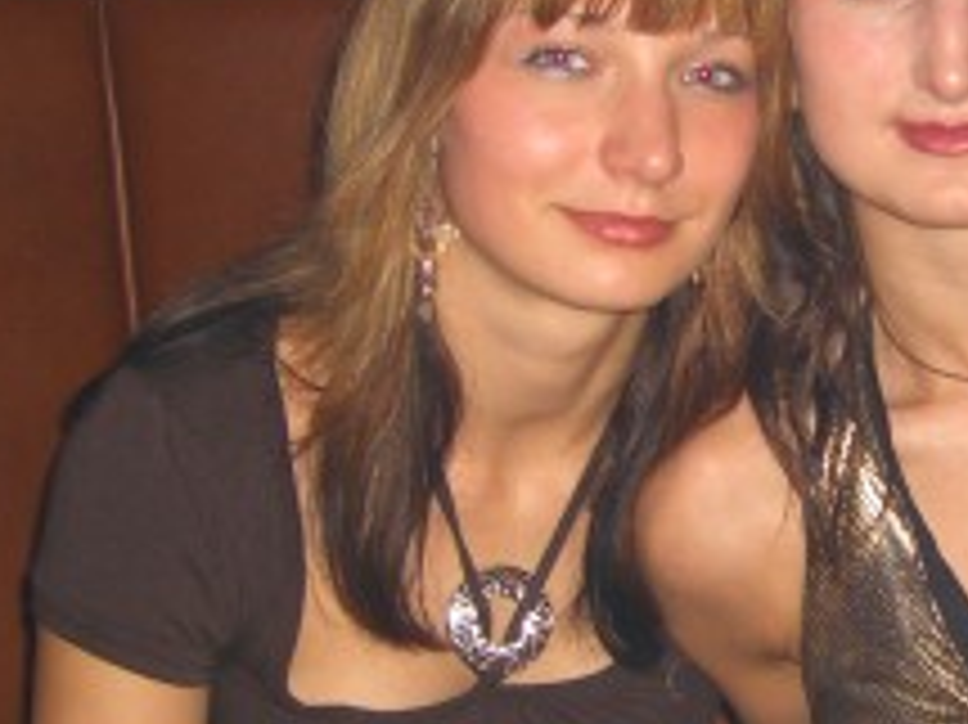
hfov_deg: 18.0
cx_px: 1000
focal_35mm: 106
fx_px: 2963
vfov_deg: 13.9
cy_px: 445
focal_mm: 7.9
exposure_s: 1/60
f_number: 2.8
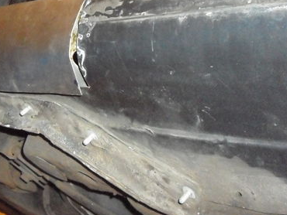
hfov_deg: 29.4
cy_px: 53
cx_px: 50
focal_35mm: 64
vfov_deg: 22.7
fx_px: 531
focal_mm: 6.2
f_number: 2.7
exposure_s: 1/60
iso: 1600
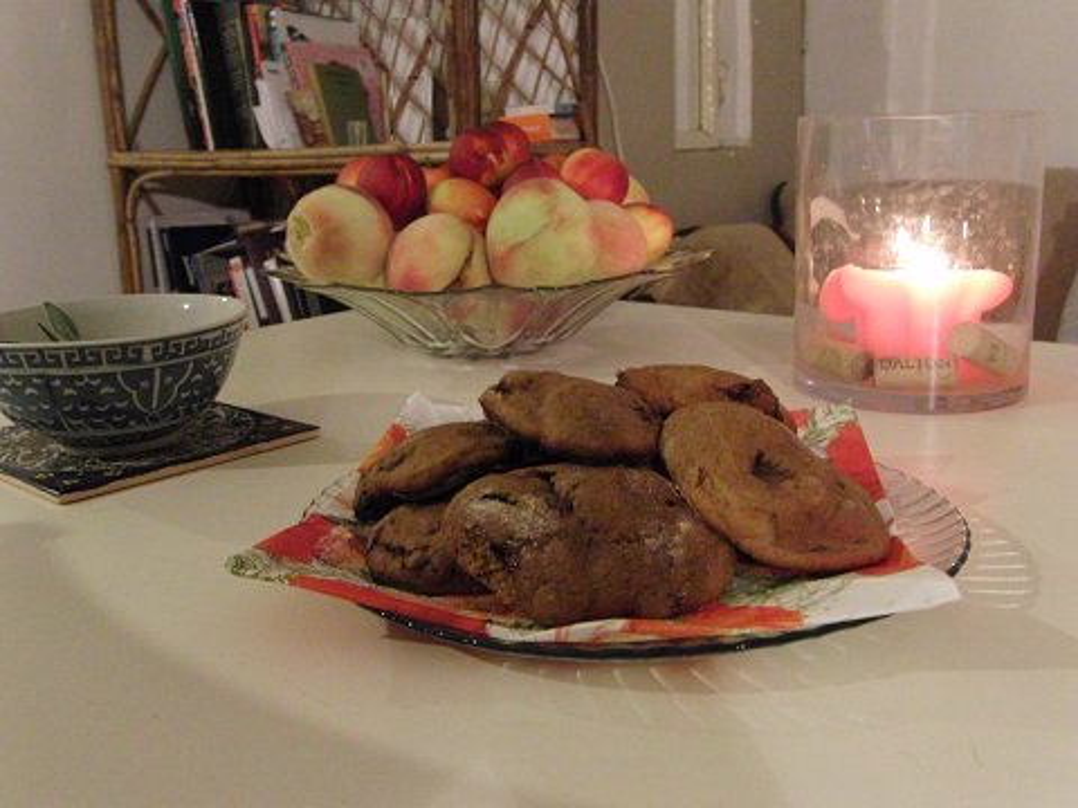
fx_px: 1152
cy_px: 404
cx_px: 539
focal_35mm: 37
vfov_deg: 38.7
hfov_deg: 50.1
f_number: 3
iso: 800
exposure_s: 1/13
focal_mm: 6.5
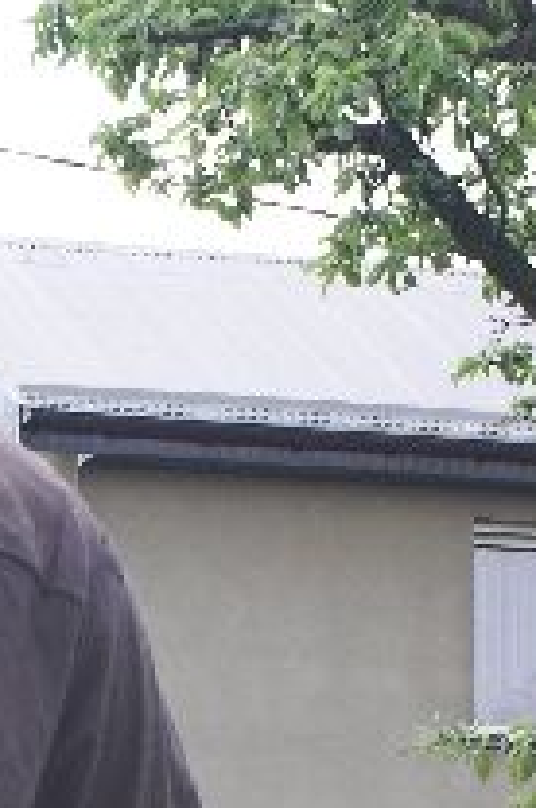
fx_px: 4524
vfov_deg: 9.8
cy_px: 1290
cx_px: -423
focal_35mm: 202
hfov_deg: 6.6
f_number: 11
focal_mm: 35
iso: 200
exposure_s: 1/80
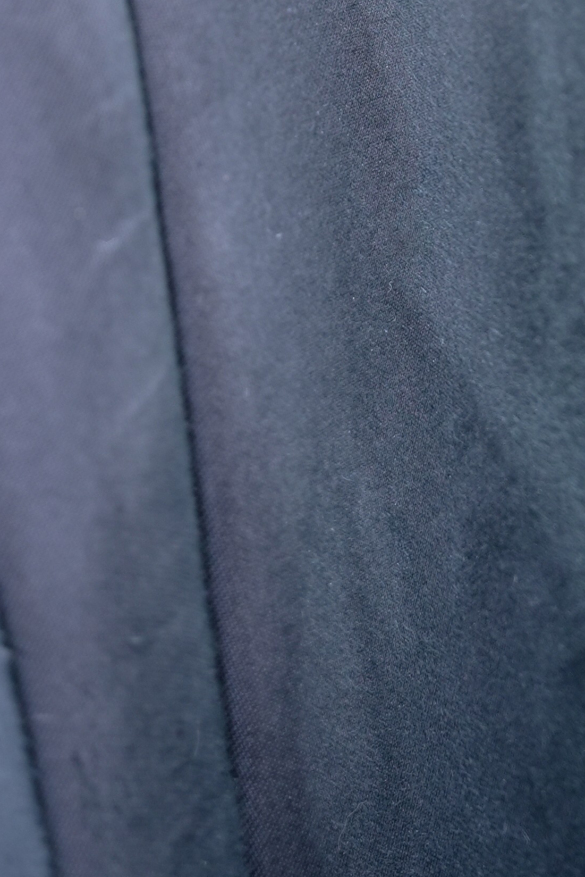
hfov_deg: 10.9
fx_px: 3074
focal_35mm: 126
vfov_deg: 15.6
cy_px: -188
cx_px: 307
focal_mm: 49.1
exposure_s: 1/125
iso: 800
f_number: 2.8
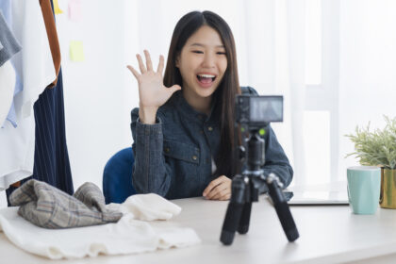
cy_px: 132
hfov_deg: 23.9
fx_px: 935
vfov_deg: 16.1
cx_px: 198
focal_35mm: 85
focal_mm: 85
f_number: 3.2
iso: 640
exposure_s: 1/640
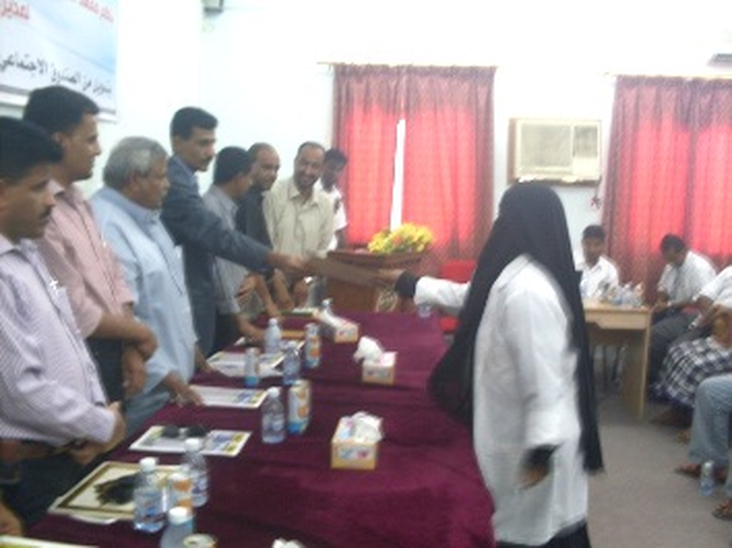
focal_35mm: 38
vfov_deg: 37.7
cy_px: 274
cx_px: 366
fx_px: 803
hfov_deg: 49.0
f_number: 2.8
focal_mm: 6.3
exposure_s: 1/8
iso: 80
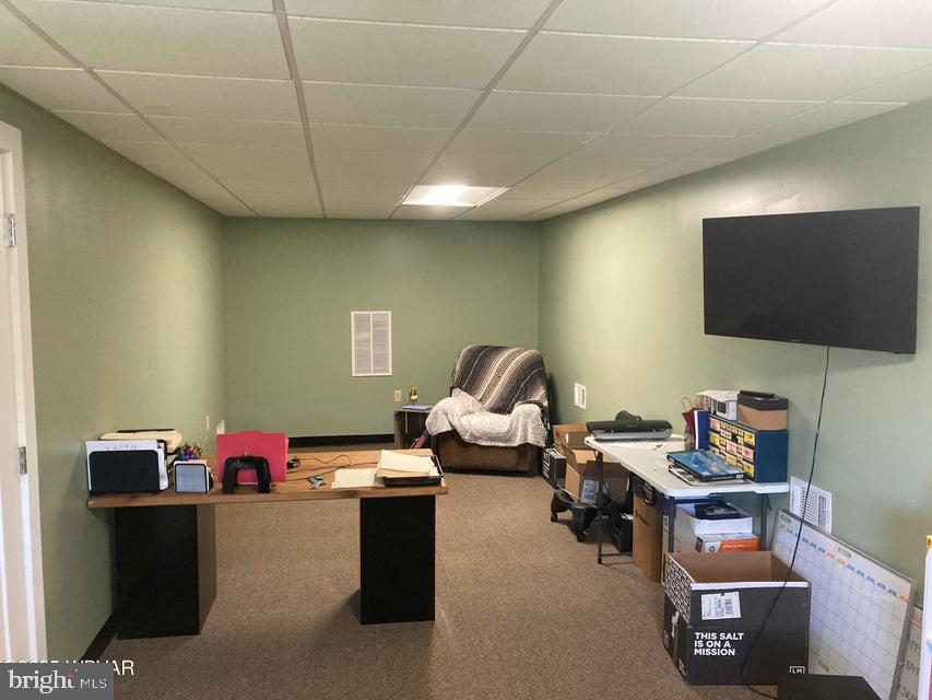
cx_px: 466
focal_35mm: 28
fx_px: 754
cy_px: 350
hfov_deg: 63.4
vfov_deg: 49.8
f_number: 1.8
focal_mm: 3.99
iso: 160
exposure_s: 1/60
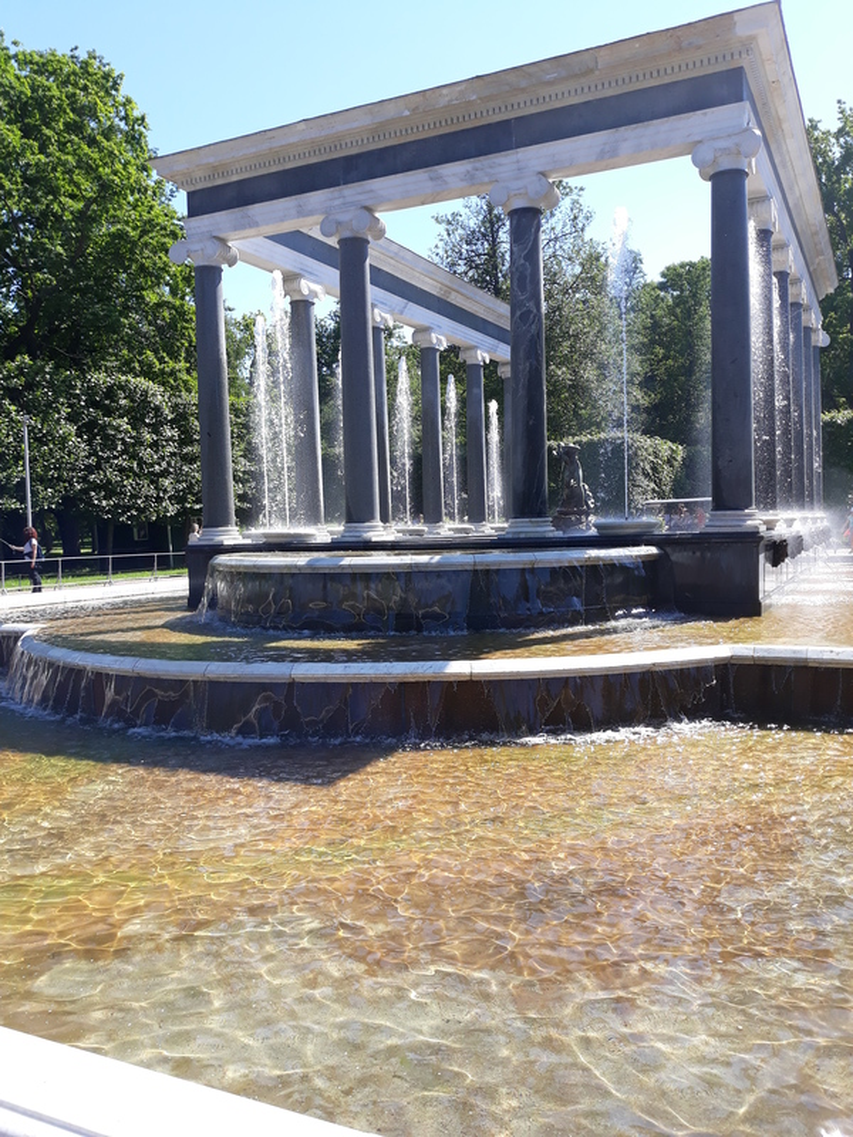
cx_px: 426
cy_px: 568
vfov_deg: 65.3
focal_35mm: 27
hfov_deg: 51.4
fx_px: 887
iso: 40
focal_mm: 3.71
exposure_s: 1/669
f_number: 1.7
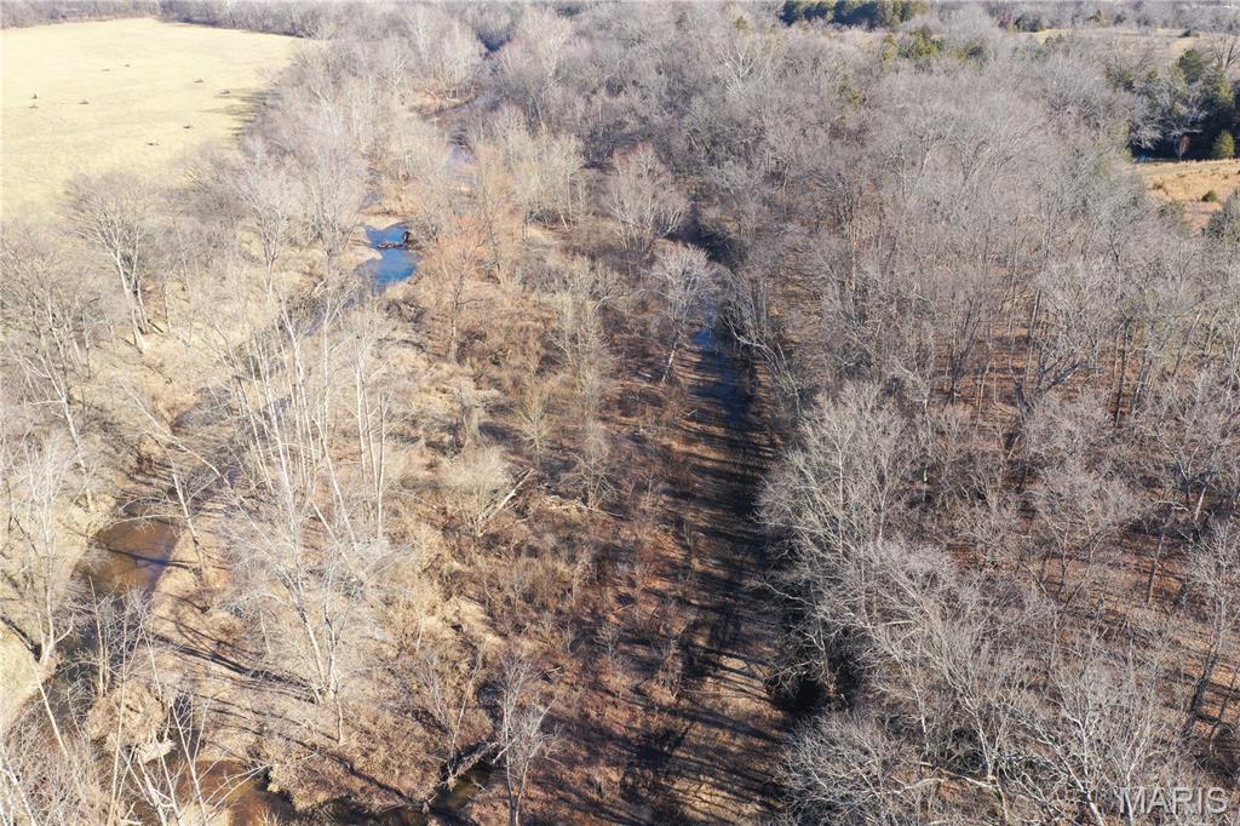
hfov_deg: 65.5
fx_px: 964
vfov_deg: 46.4
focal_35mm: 28
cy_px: 413
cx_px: 620
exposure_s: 1/200
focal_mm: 10.26
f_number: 4.5
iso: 100
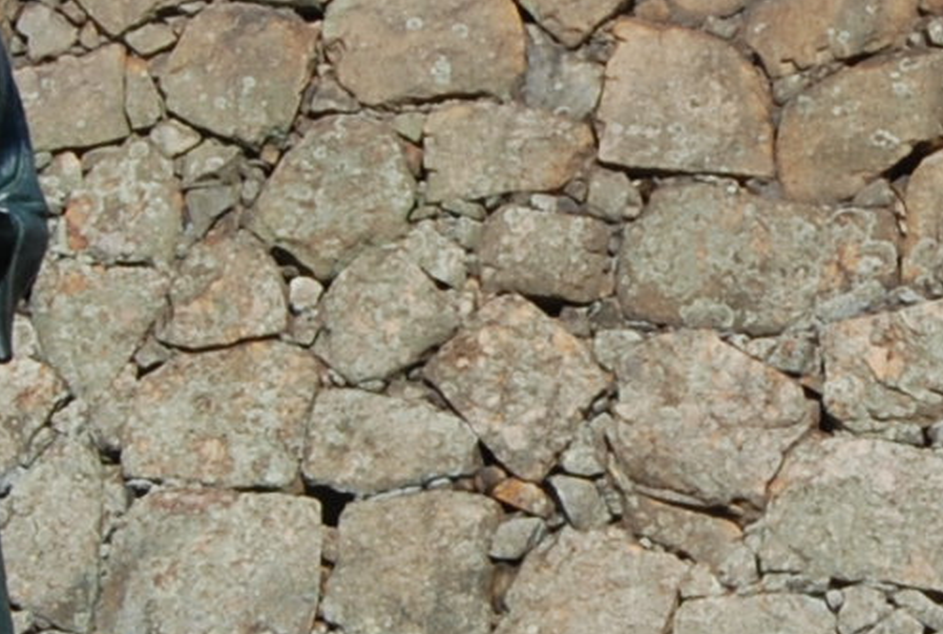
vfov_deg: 11.2
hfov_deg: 16.4
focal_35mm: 123
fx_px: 3230
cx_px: 880
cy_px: 420
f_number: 14
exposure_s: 1/160
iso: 200
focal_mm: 14
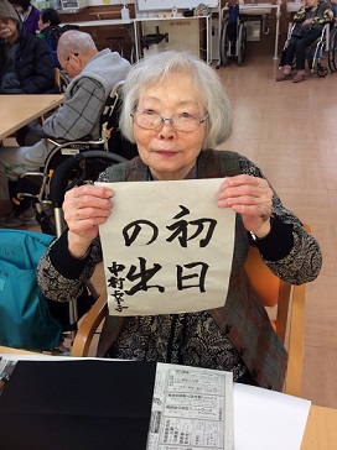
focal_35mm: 33
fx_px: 429
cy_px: 225
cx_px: 168
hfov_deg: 42.9
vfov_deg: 55.4
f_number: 2.4
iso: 50
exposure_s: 1/60
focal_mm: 3.3
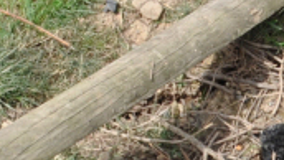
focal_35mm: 230
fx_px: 1730
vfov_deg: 5.0
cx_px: -88
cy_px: -327
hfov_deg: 9.2
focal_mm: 21
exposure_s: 1/320
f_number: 9
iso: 200
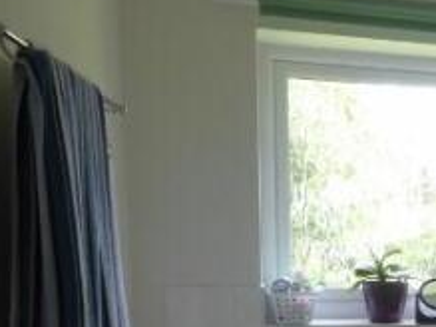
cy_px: 372
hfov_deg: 26.5
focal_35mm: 64
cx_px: 539
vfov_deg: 21.6
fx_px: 806
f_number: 3.3
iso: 125
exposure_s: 1/60
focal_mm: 4.3
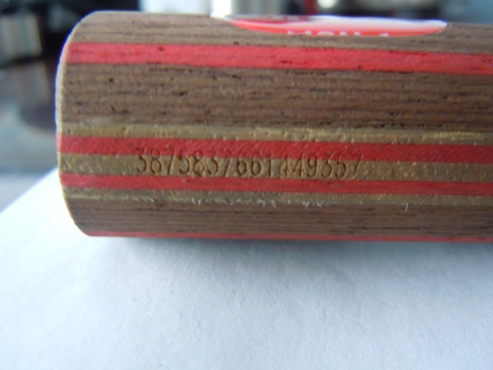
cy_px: 185
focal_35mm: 30
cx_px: 246
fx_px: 427
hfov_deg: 60.0
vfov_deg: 46.8
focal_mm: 5.4
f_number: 3.5
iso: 800
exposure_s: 1/25
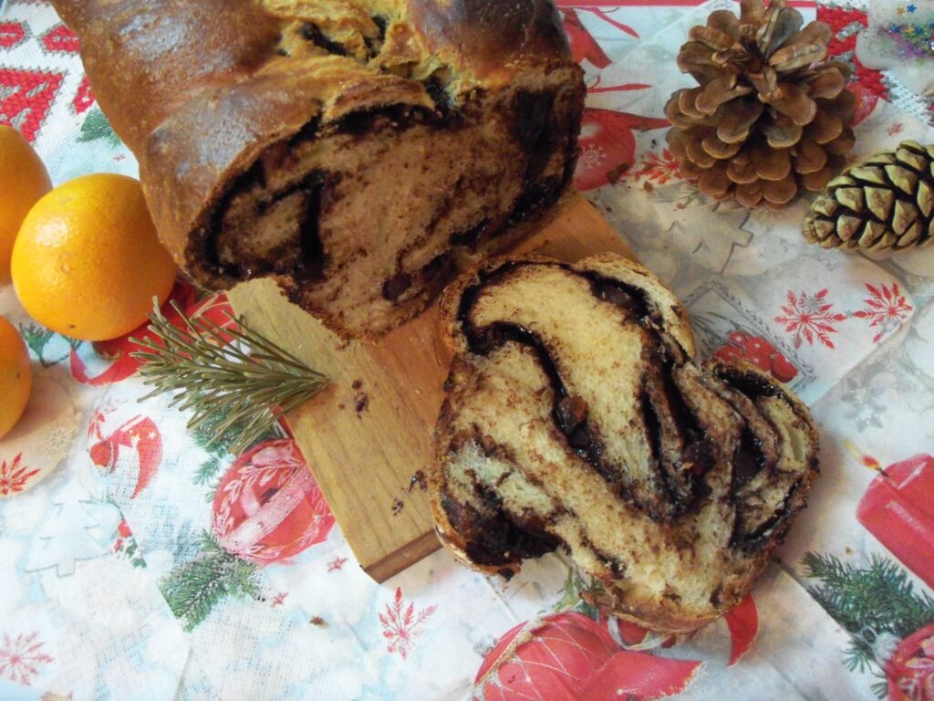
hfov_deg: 52.6
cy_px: 350
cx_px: 467
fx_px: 944
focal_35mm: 35
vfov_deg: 40.7
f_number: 3
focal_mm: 6.3
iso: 400
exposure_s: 1/13
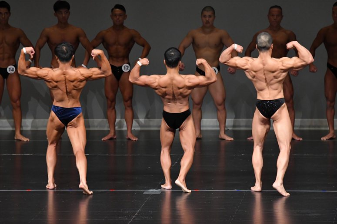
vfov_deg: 4.8
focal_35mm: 285
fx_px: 2667
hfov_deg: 7.2
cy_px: 112
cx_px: 168
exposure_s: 1/400
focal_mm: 190
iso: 4000
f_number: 5.6
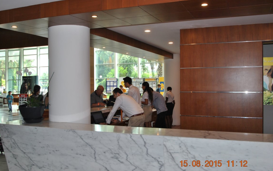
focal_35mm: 37
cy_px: 85
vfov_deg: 34.4
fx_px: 275
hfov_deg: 52.7
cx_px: 136
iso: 200
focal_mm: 24
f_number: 4.5
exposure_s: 1/60
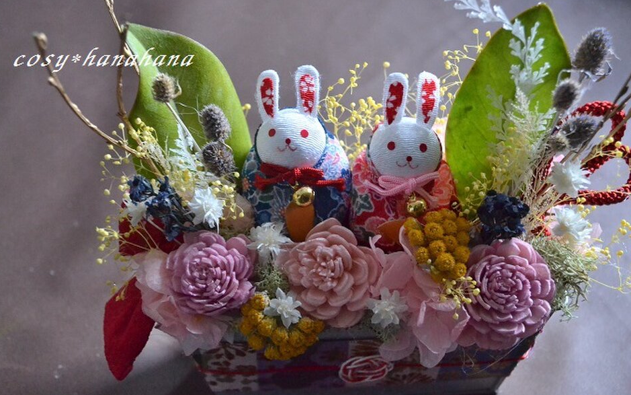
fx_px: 860
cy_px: 211
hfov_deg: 40.3
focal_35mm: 50
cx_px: 319
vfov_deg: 25.8
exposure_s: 1/15
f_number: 4.8
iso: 2800
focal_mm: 32
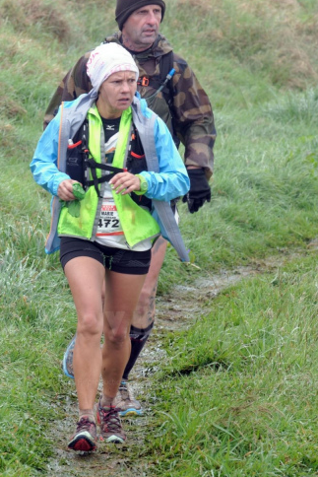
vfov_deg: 5.6
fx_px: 4912
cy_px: 234
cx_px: 128
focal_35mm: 371
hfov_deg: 3.7
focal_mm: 200
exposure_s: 1/160
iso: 400
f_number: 8
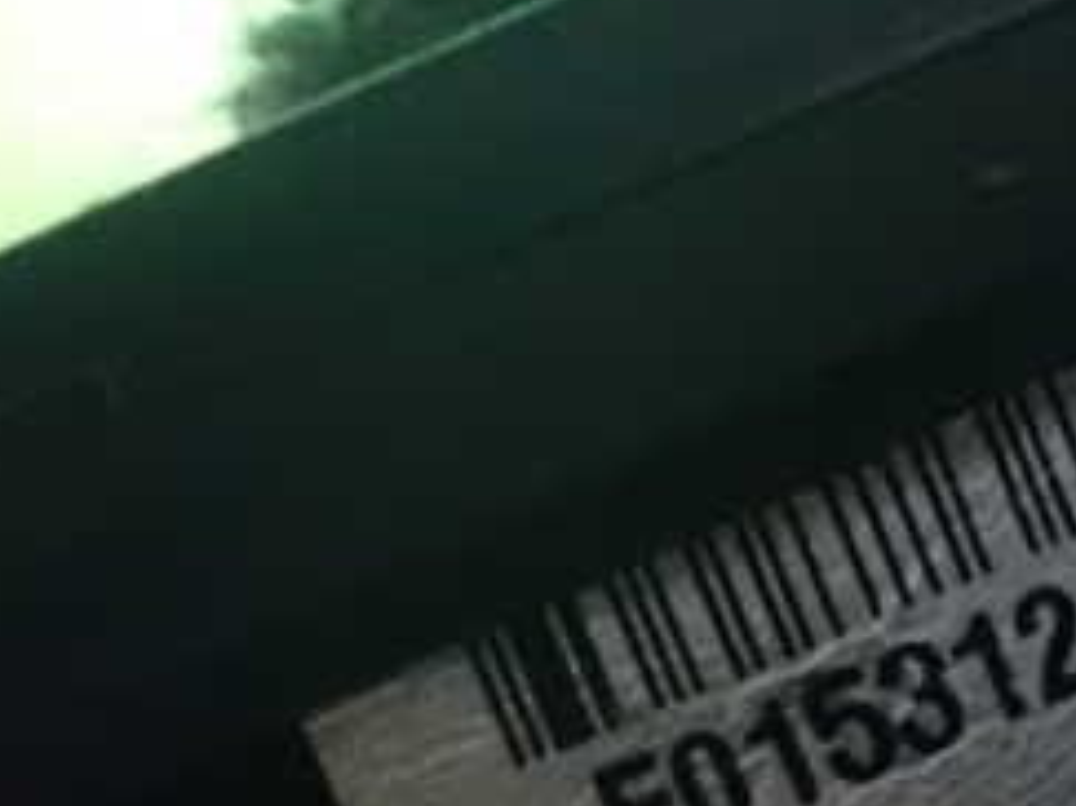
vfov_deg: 19.7
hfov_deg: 24.0
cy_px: 642
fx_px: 2299
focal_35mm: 74
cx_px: 1293
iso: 1600
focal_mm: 5.4
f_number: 2.3
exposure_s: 1/25
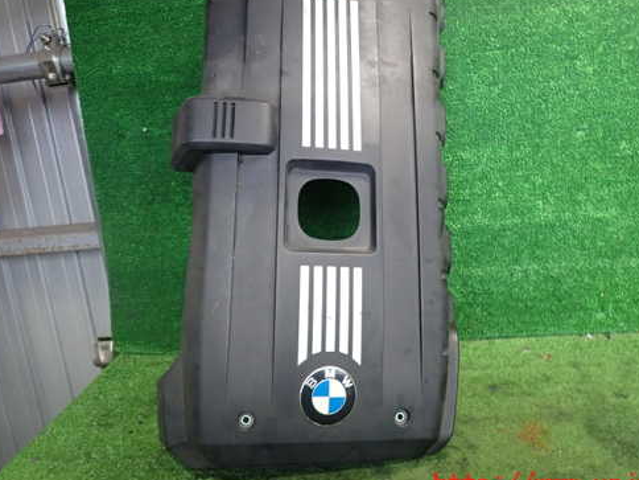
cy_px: 205
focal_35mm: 31
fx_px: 572
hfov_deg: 58.3
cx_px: 335
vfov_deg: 45.3
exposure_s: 1/30
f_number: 2
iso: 250
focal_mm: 4.5
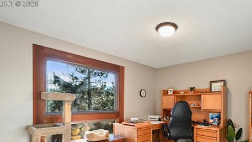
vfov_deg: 49.6
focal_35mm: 22
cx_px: 148
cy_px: 105
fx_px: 147
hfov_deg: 80.5
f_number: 11
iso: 800
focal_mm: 15
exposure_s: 1/3.33
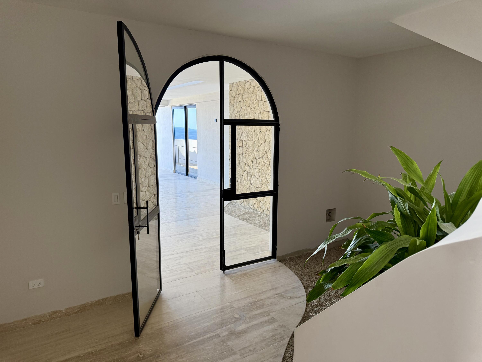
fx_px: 334
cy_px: 181
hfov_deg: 71.6
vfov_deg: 56.8
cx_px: 241
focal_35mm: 24
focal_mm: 6.76
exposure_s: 1/238
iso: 200
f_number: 1.78
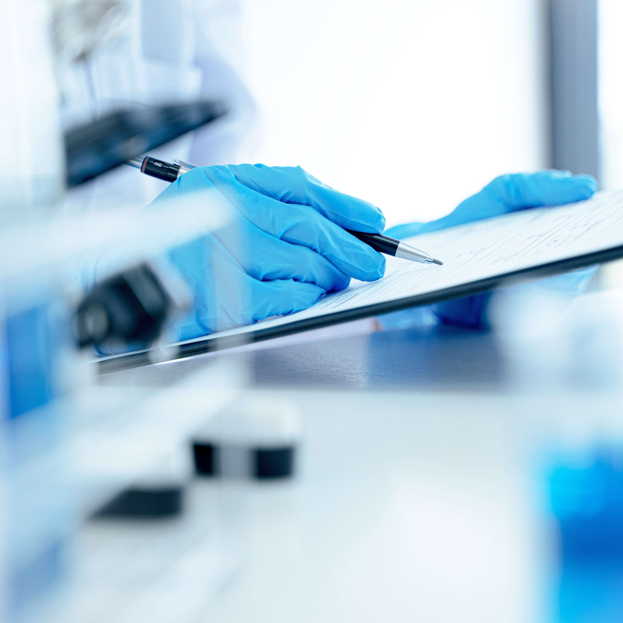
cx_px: 428
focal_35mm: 96
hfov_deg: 18.0
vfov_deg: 18.1
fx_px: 1955
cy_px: 312
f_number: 2.8
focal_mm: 75
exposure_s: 1/160
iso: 640
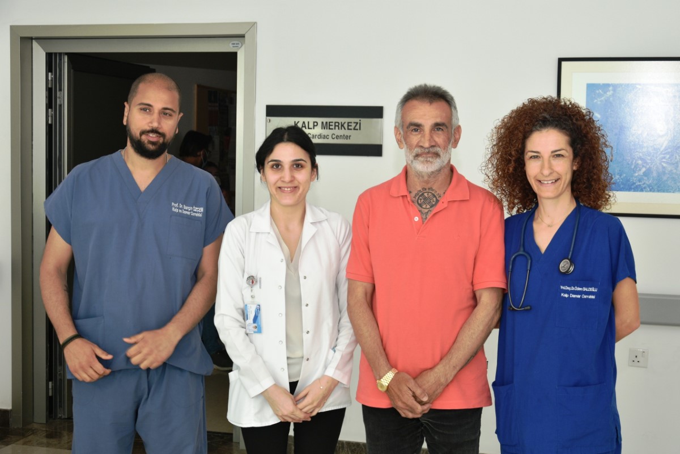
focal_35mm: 57
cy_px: 227
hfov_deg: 35.1
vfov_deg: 23.8
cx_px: 340
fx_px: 1077
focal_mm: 38
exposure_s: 1/125
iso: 400
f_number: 5.6
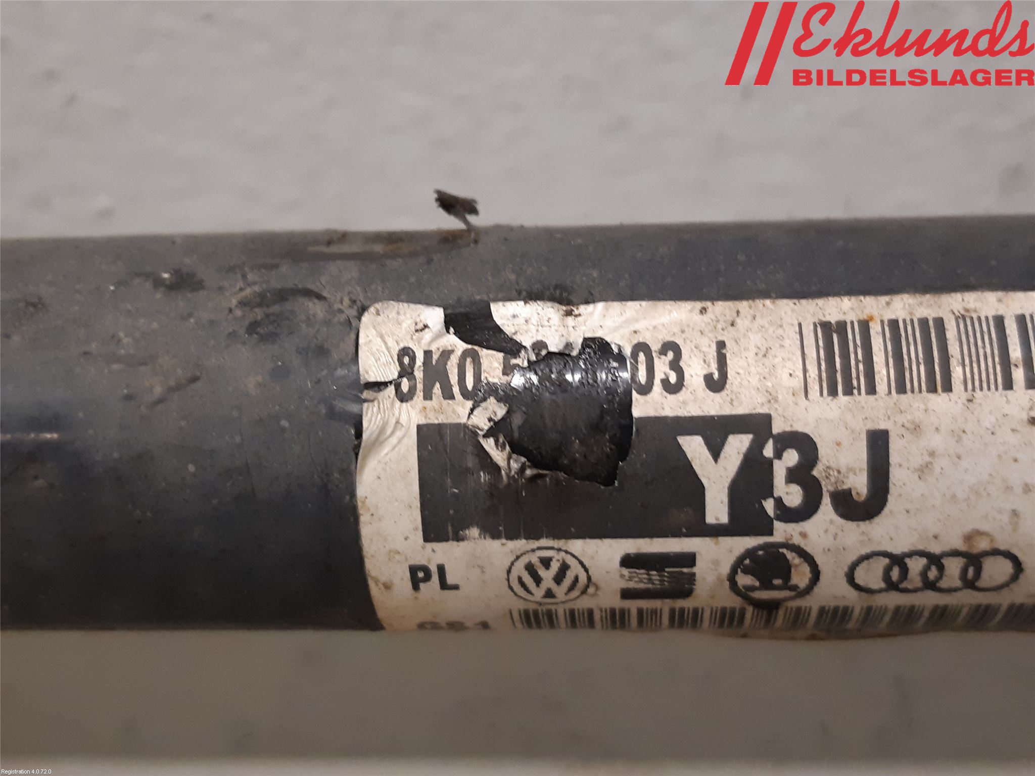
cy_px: 388
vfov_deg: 53.1
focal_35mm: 26
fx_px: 777
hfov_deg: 67.3
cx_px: 518
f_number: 1.7
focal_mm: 3.93
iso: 200
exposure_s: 1/50
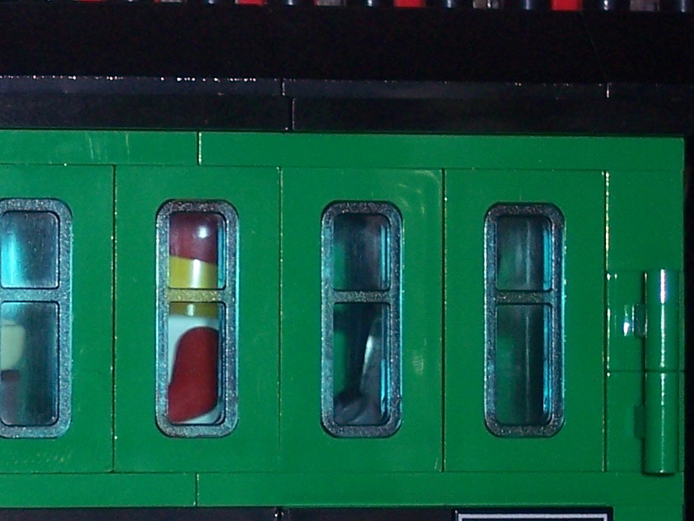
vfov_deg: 7.3
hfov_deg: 9.6
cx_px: -137
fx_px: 4071
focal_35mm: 203
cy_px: 363
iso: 100
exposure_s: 1/90
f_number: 3.4
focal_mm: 13.3
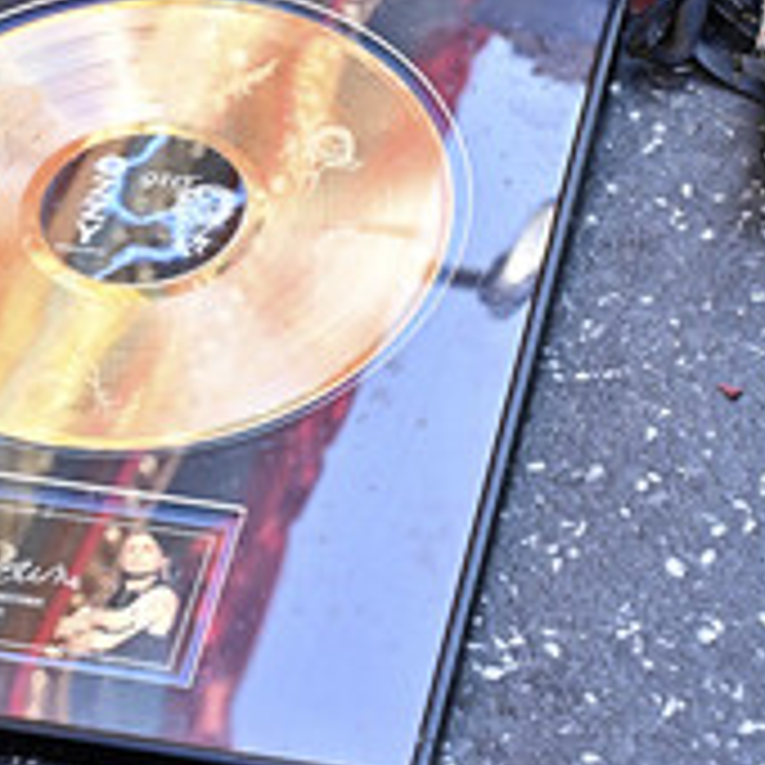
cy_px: 230
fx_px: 3375
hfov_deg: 12.9
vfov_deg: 12.9
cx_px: 254
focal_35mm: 135
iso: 1600
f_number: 6.3
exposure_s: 1/400
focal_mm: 60
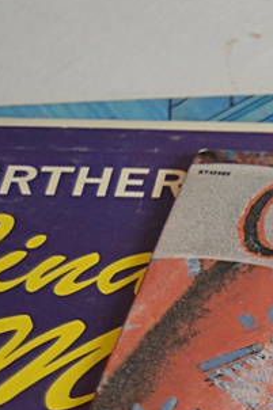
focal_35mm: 149
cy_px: 442
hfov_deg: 8.5
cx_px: 627
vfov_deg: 13.5
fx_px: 1697
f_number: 4.2
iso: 640
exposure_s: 1/60
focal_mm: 30
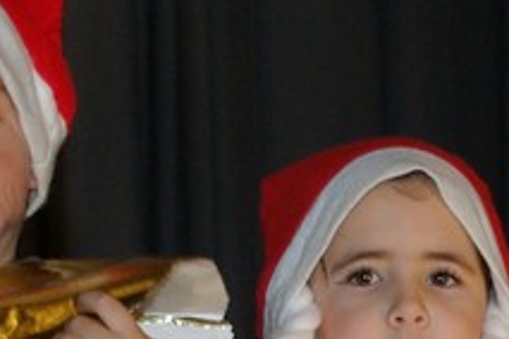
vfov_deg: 3.8
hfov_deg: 5.7
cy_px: 648
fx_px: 5104
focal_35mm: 361
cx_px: 769
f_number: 5.6
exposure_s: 1/60
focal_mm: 40
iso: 400
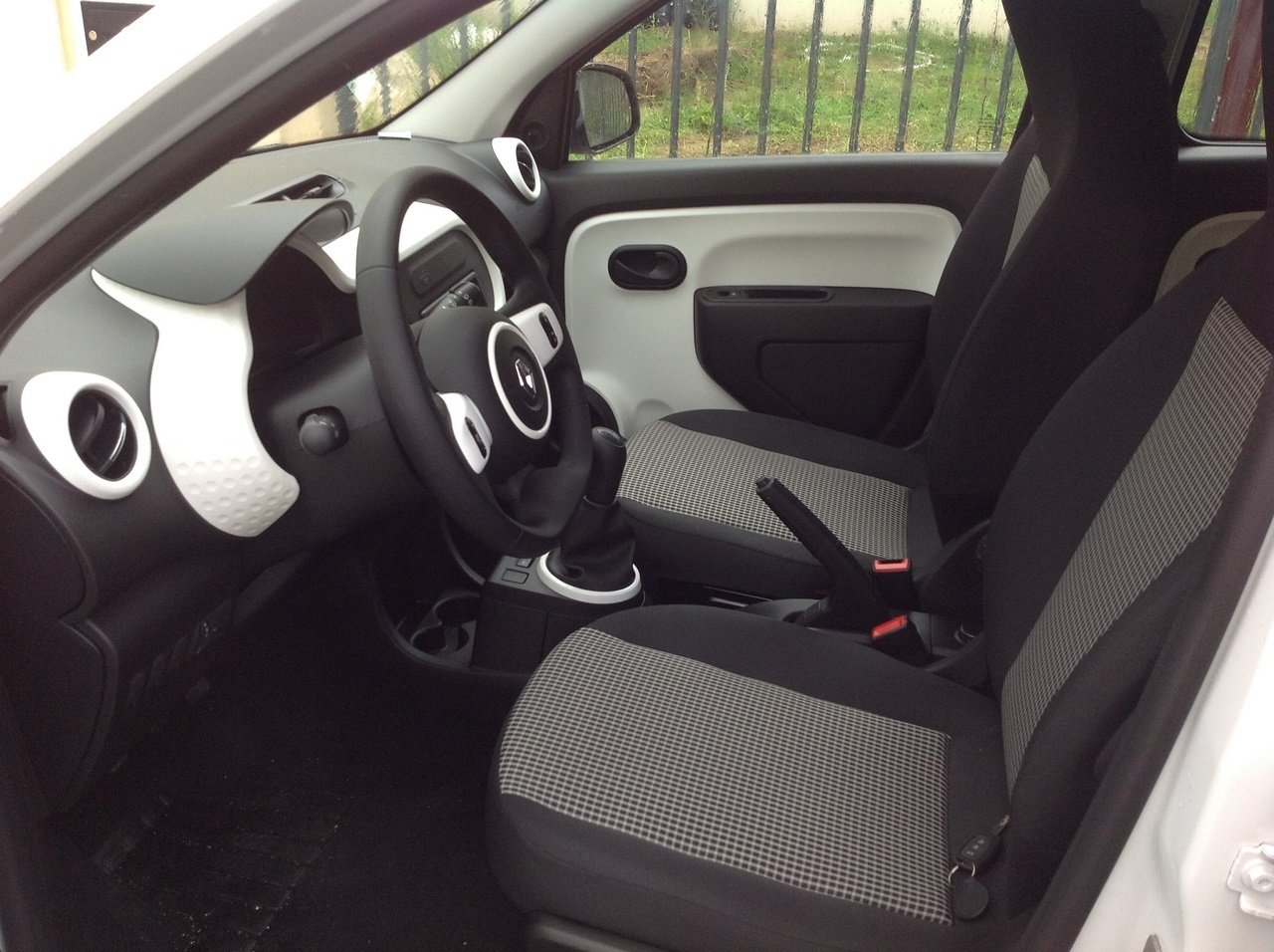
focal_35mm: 35
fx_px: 1286
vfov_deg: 40.6
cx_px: 637
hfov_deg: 52.7
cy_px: 476
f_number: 2.4
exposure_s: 1/120
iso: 80
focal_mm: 4.28
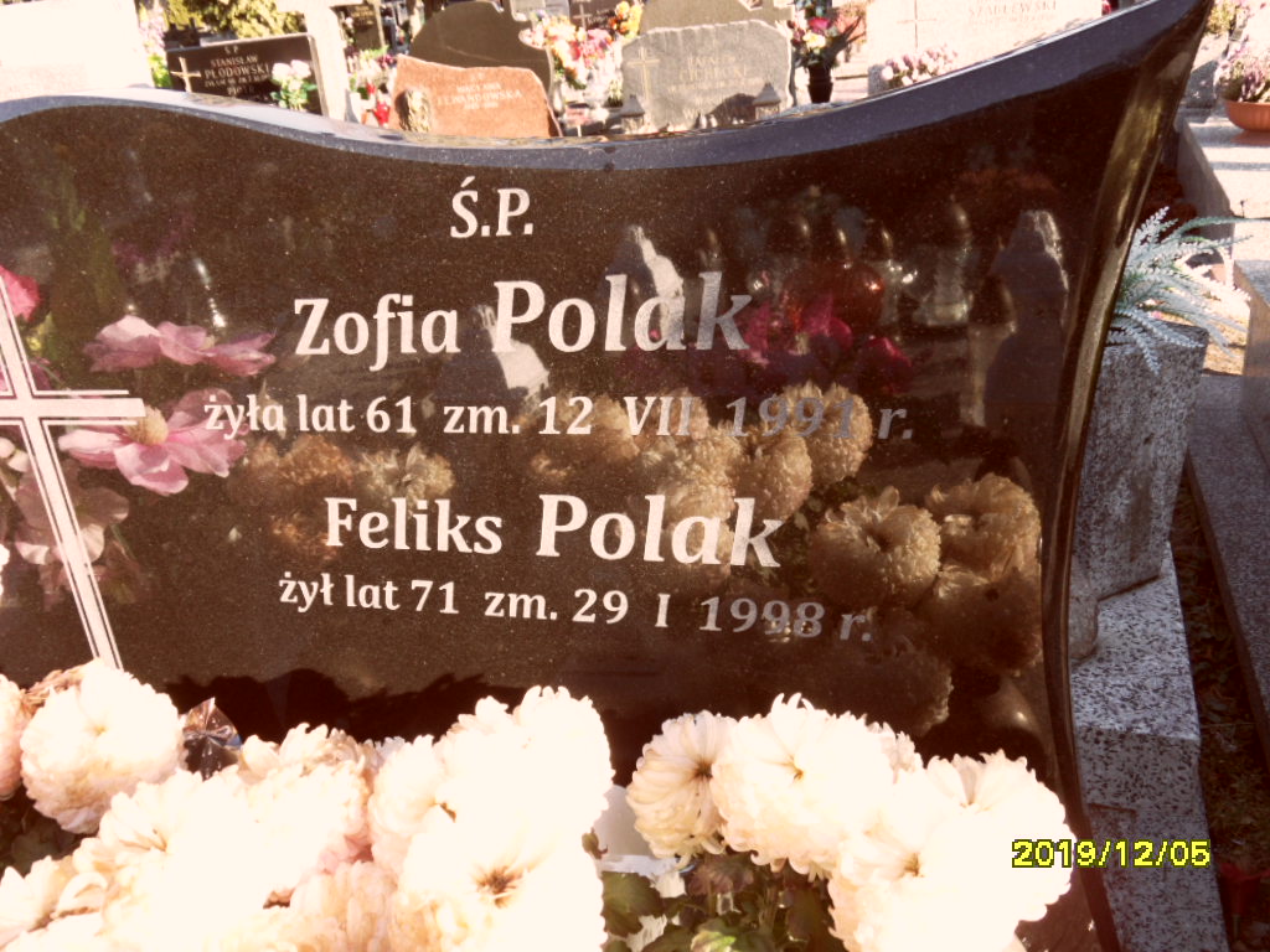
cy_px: 476
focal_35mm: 32
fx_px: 1174
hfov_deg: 56.8
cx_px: 635
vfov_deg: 44.2
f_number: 3.4
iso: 80
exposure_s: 1/125
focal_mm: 5.3
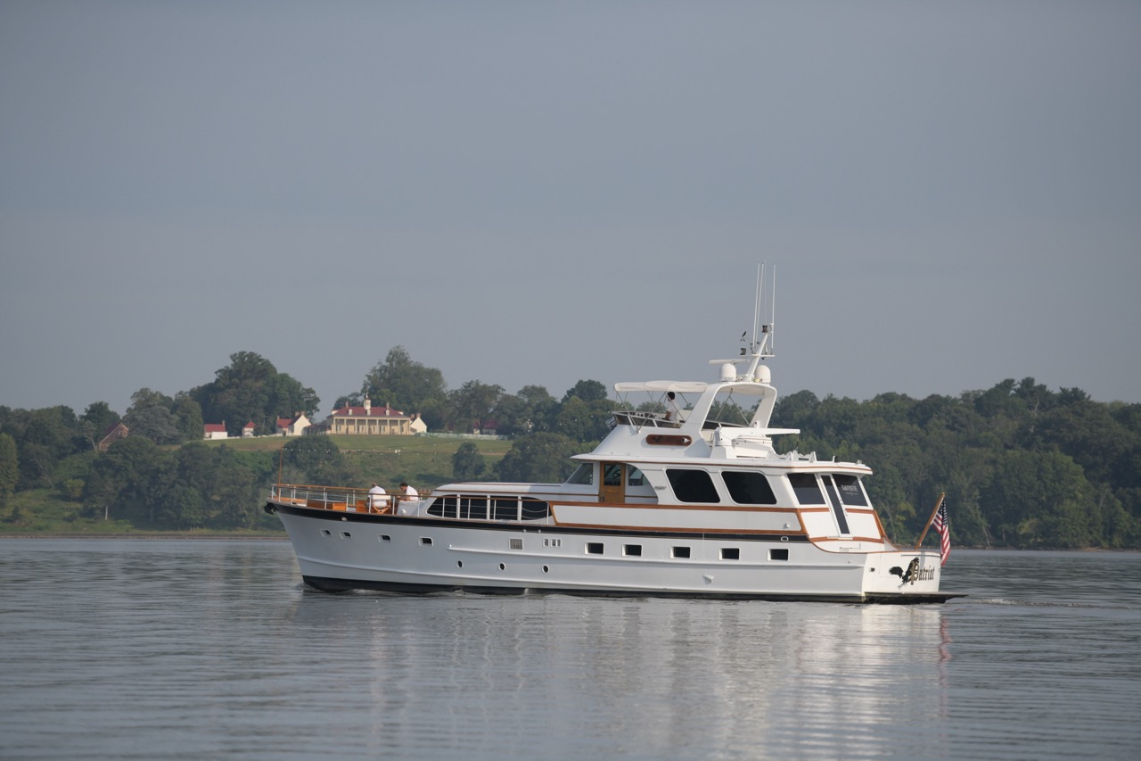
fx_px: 4436
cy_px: 380
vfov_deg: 9.8
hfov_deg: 14.7
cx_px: 570
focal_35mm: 140
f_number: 2.8
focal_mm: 140
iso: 250
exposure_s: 1/8000
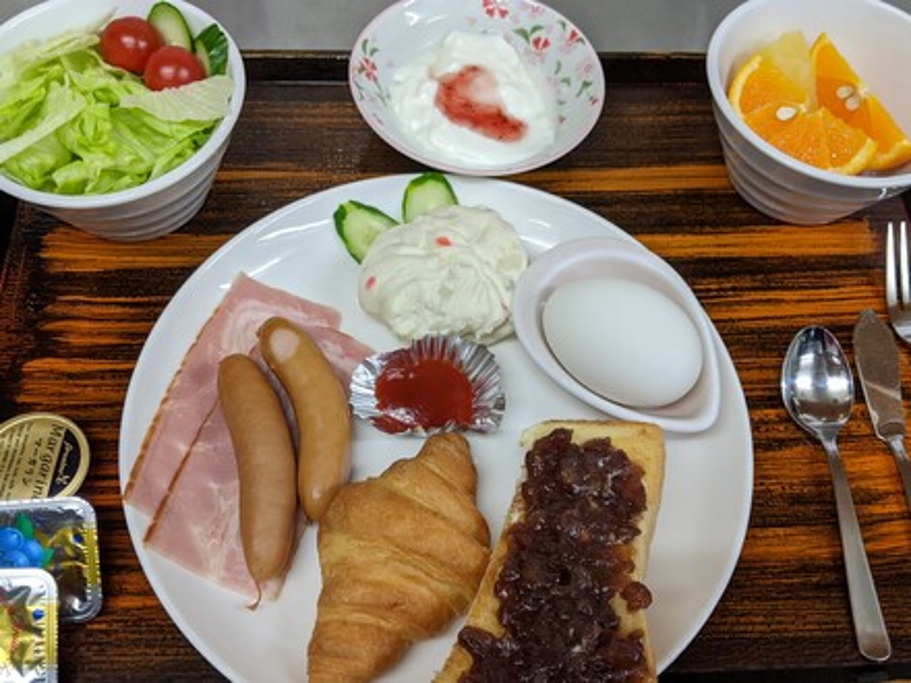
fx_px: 711
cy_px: 342
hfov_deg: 65.3
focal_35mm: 27
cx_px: 456
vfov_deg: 51.4
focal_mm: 4.44
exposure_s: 1/120
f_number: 1.8
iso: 243
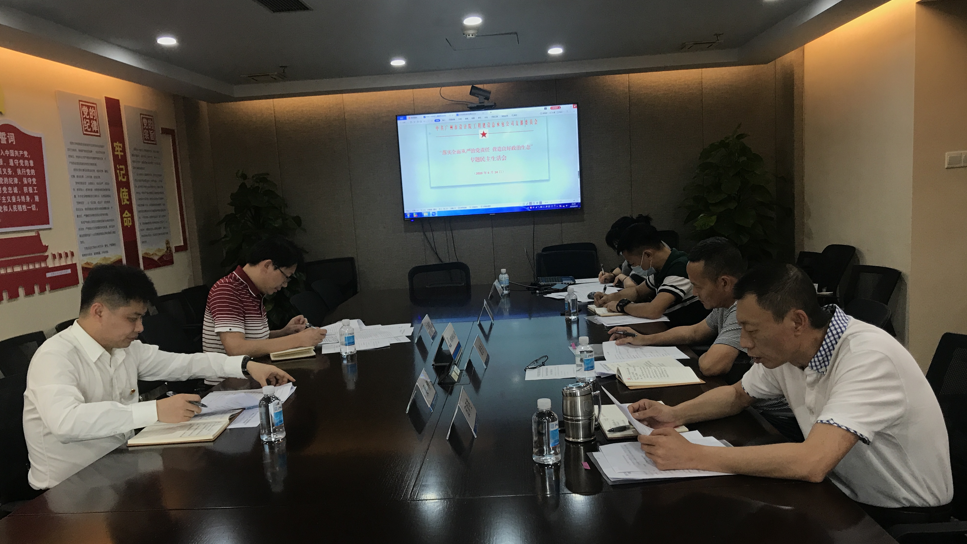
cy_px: 315
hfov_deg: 62.6
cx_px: 482
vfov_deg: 37.7
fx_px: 795
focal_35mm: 31
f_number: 1.8
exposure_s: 1/33
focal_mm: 3.99
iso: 25
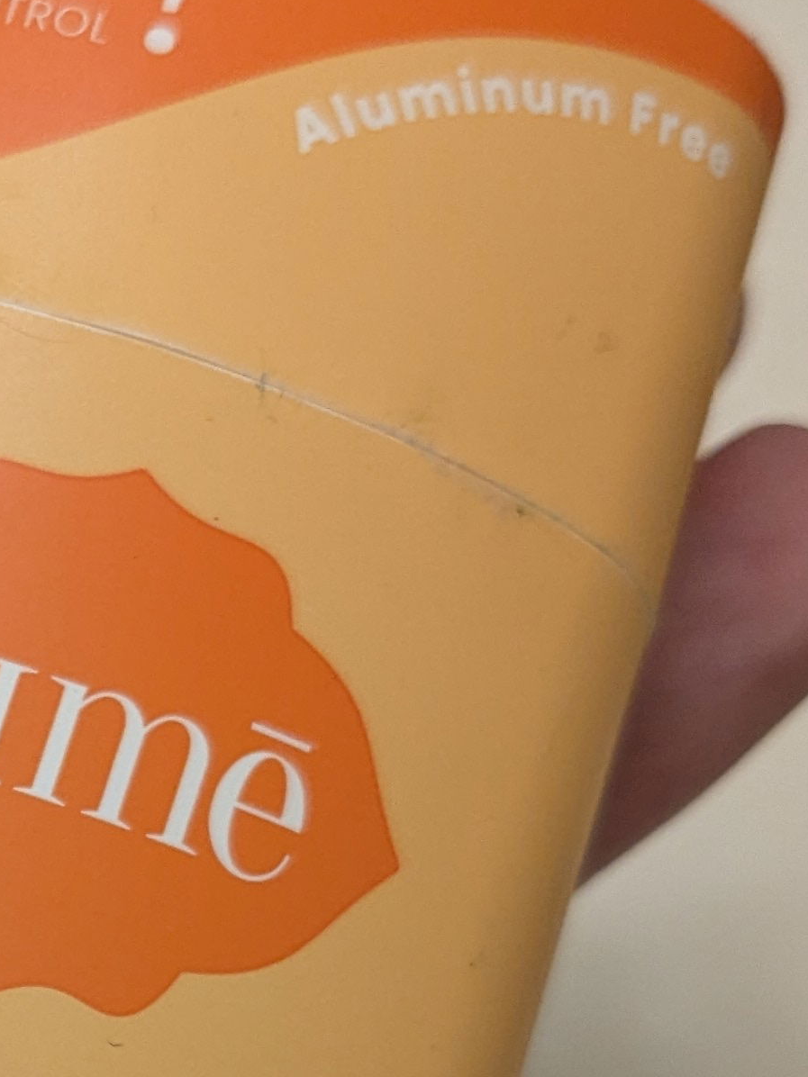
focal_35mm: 91
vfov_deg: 20.8
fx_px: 2832
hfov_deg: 14.9
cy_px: 1084
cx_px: -463
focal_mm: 4.38
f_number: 1.73
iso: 144
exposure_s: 1/60
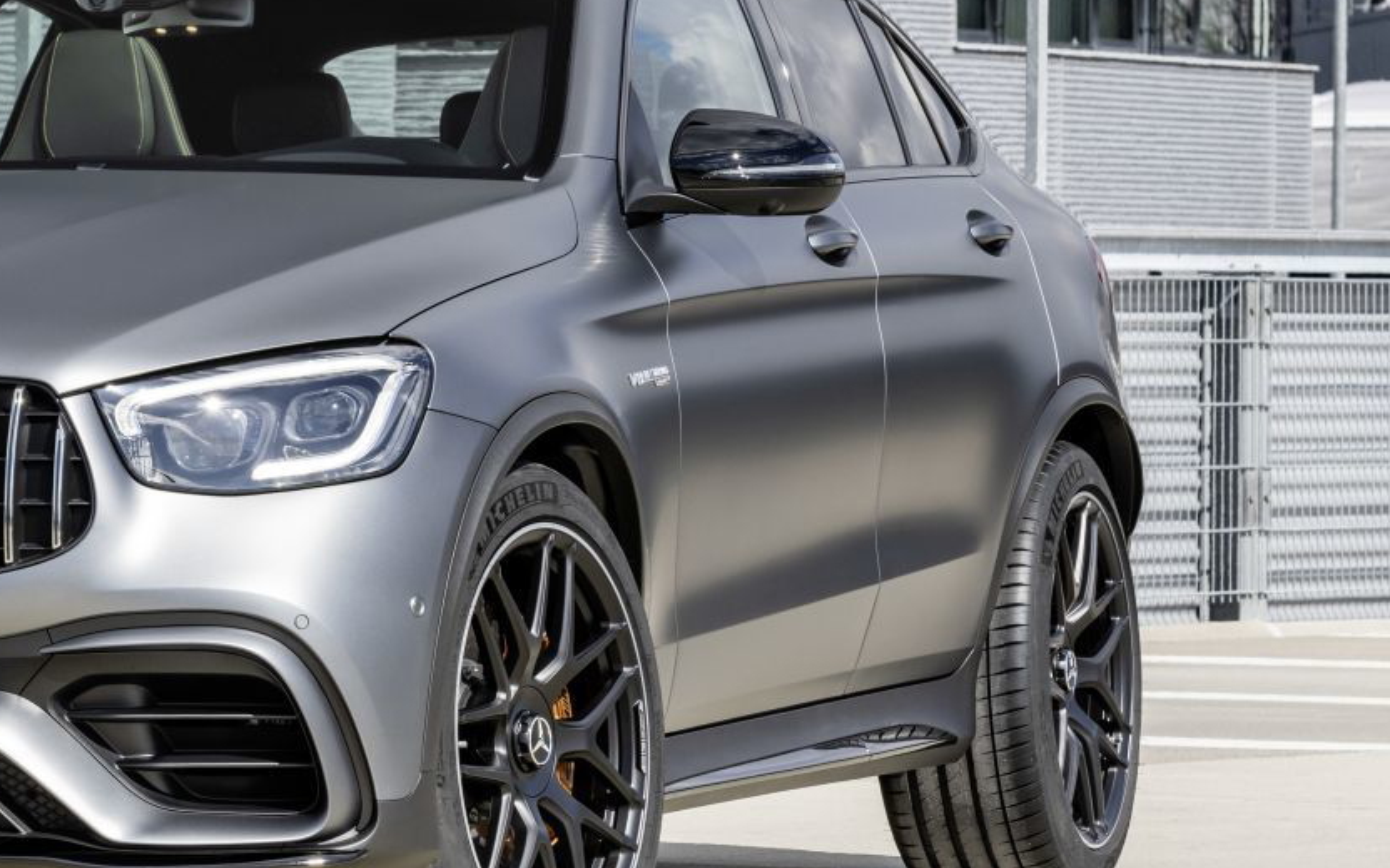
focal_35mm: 240
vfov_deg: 5.5
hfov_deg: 8.7
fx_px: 9092
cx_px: 2
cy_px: 309
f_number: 11
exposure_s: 1/200
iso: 100
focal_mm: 102
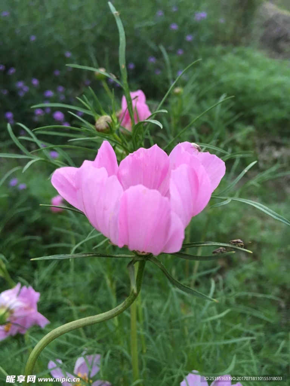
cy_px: 193
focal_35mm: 29
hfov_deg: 48.2
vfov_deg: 61.7
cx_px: 145
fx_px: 324
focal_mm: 4.15
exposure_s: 1/33
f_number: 2.2
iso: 160
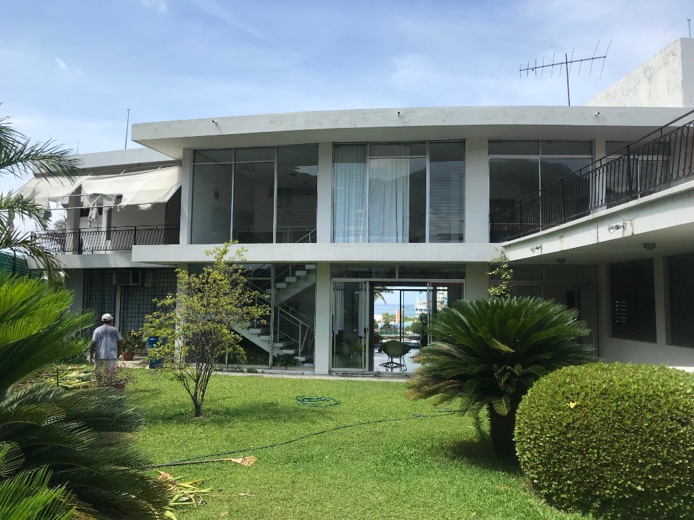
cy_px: 260
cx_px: 347
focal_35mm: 28
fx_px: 561
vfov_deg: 49.7
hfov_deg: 63.4
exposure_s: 1/1953
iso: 20
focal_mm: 3.99
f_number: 1.8
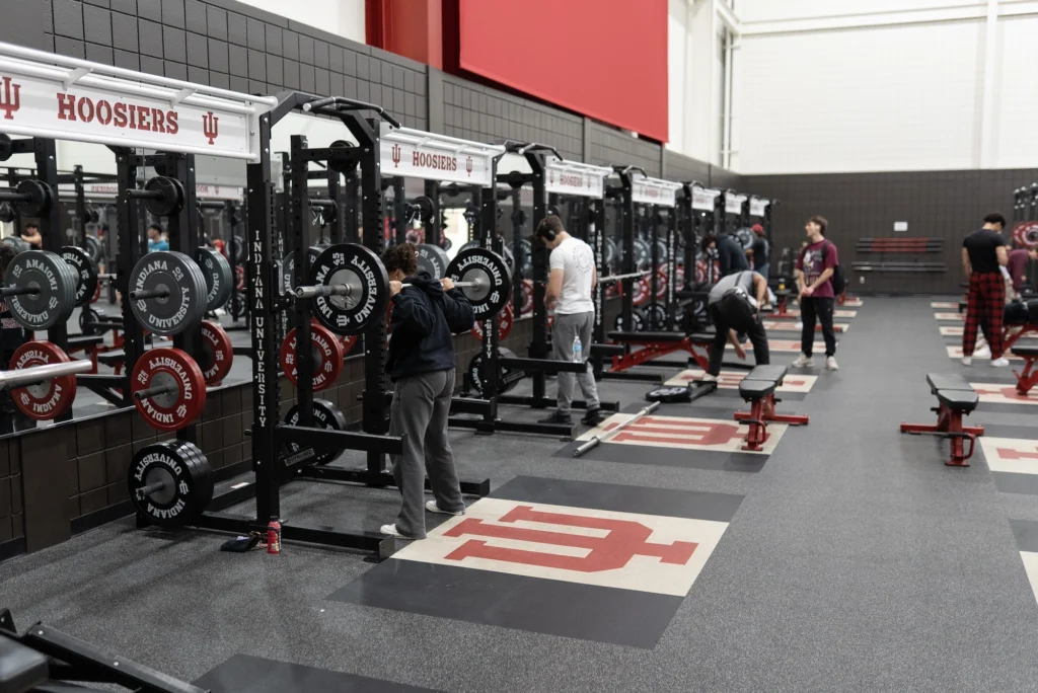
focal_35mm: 35
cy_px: 346
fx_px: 1010
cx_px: 519
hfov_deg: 54.4
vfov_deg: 37.9
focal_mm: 35
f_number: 2
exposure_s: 1/160
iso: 1600
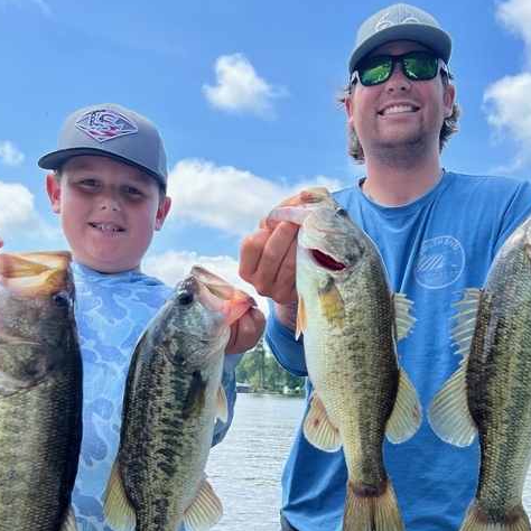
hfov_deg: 52.5
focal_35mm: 31
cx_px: 290
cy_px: 264
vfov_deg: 52.5
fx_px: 538
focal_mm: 5.7
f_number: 1.5
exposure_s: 1/1869
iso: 50
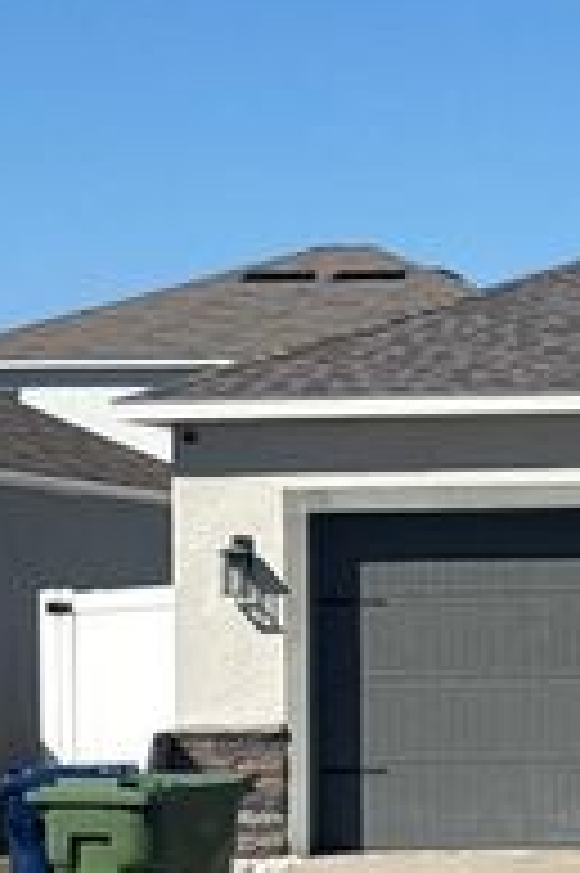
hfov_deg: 7.7
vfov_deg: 11.9
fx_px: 4164
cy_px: 583
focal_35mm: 172
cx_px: 1025
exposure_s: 1/7874
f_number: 1.78
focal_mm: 6.76
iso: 64
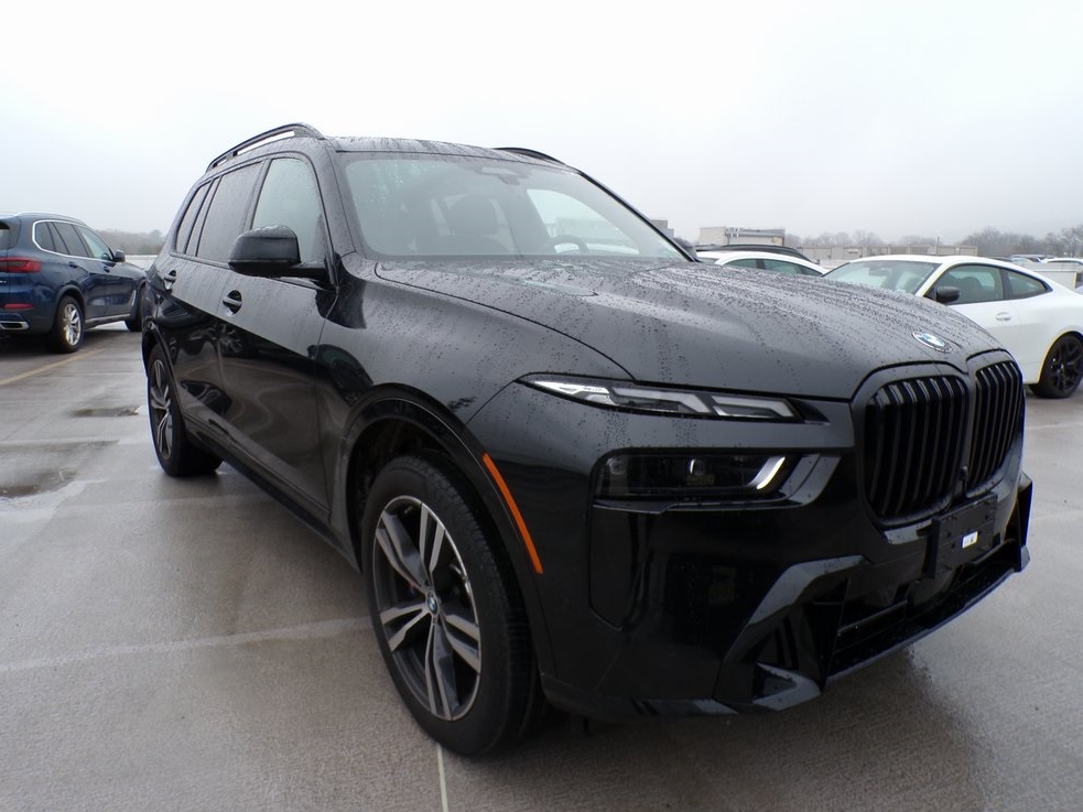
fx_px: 782
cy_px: 404
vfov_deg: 54.9
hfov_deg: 69.4
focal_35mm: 25
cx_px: 562
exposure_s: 1/110
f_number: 4.4
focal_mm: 4.3
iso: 100
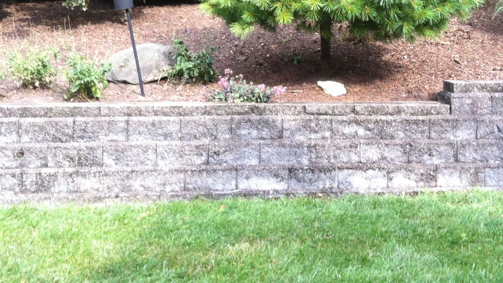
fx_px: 934
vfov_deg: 16.9
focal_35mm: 70
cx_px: 276
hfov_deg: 30.1
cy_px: 10
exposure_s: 1/120
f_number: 2.8
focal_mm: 3.85
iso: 80
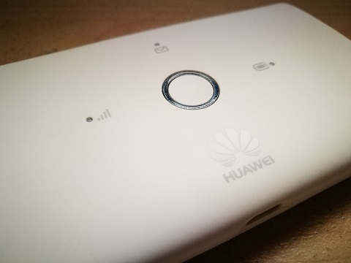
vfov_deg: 51.4
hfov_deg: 65.3
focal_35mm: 27
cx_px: 176
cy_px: 132
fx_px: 274
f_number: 2.2
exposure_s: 1/25
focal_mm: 4.5
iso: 320
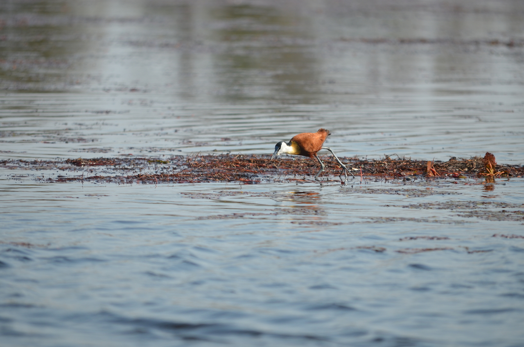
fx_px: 6537
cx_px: 262
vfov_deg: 3.0
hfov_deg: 4.6
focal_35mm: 450
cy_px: 174
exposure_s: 1/640
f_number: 6.3
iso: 200
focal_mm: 300
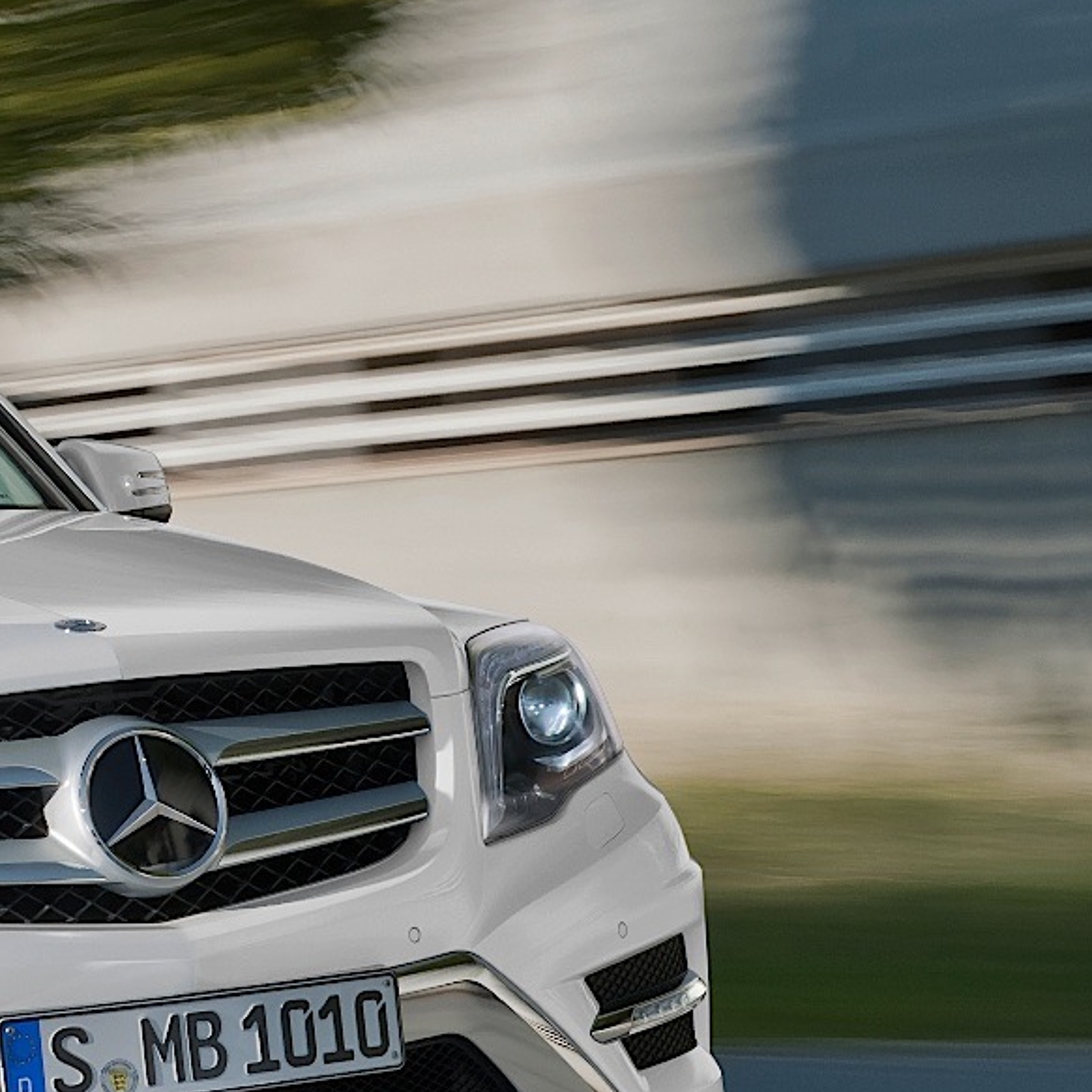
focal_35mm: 196
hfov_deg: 8.8
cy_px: 382
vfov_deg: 8.9
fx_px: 6995
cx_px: -450
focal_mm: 70
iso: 100
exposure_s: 5
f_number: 22
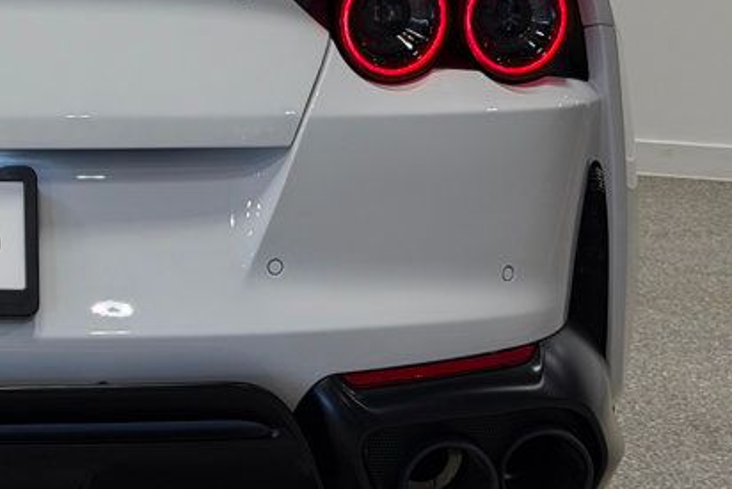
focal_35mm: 124
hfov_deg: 15.9
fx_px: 2522
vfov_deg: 11.0
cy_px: 39
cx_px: -142
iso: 64
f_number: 1.78
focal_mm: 6.76
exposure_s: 1/503
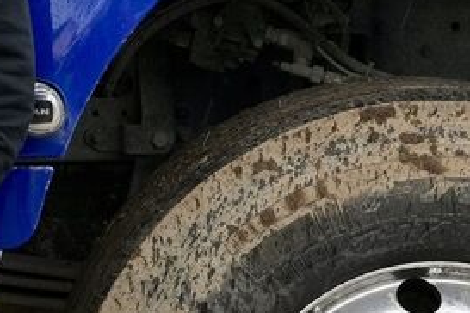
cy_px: -93
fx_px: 2063
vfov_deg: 8.6
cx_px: -176
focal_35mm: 158
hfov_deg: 12.5
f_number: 5
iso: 320
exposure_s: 1/200
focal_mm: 24
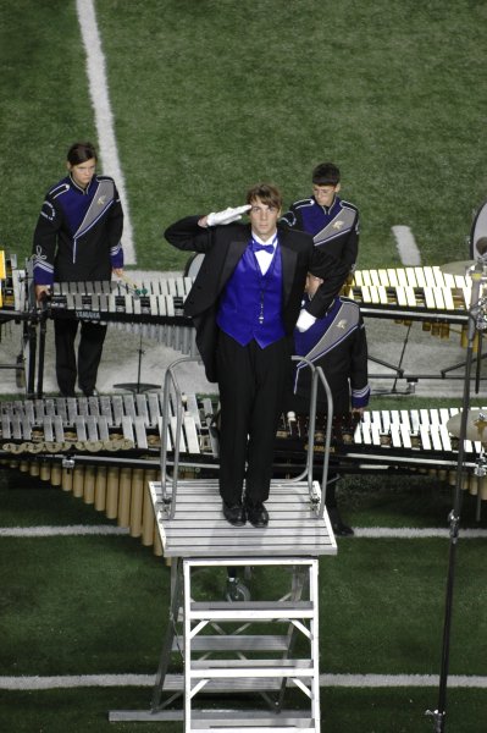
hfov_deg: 4.6
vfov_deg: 6.9
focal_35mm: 300
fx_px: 6098
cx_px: 244
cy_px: 366
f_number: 2.8
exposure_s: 1/60
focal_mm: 200
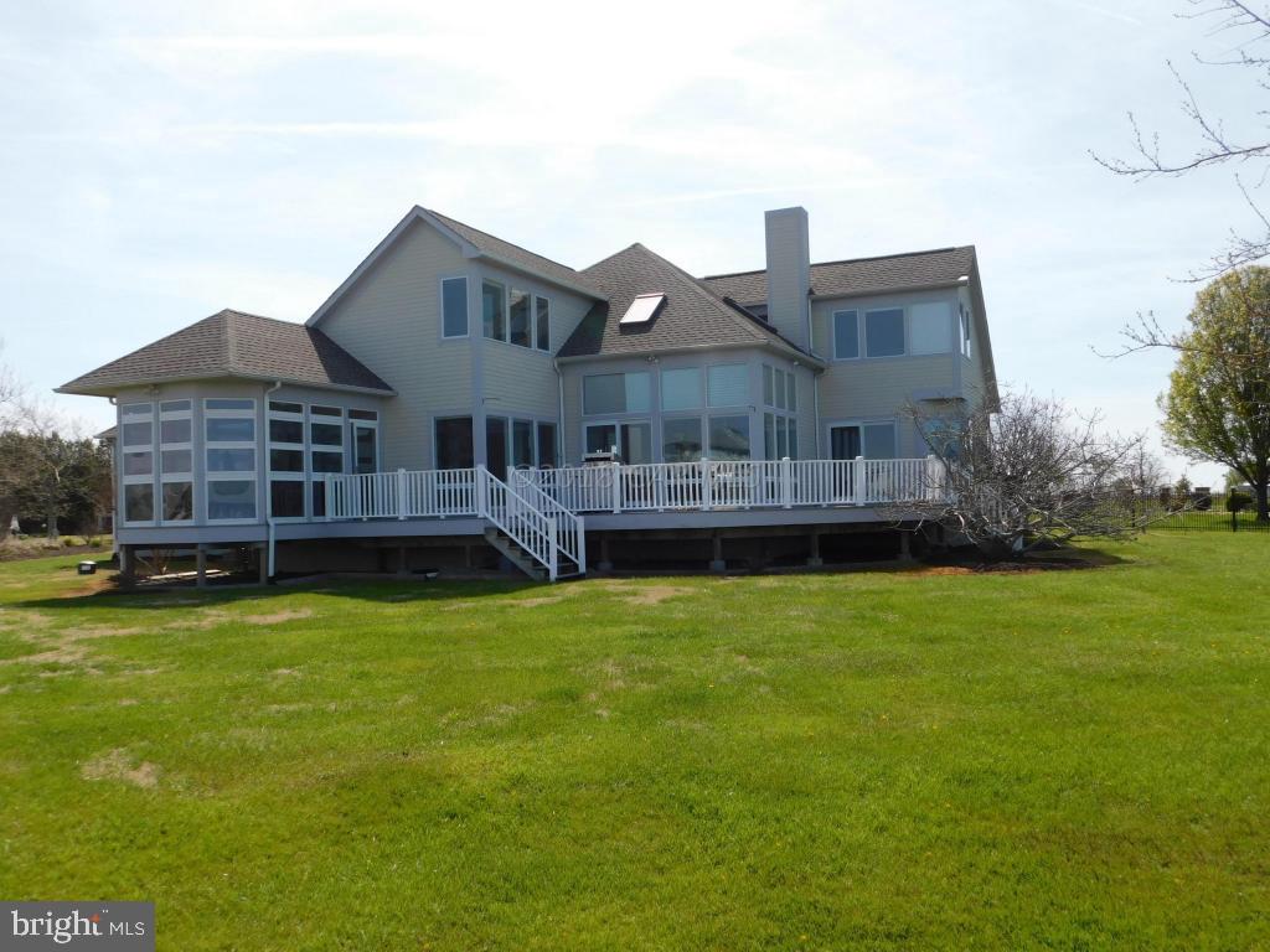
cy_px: 476
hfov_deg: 60.0
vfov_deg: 46.8
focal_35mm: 30
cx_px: 635
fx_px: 1101
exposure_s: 1/1250
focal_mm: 5.3
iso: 125
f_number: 3.2
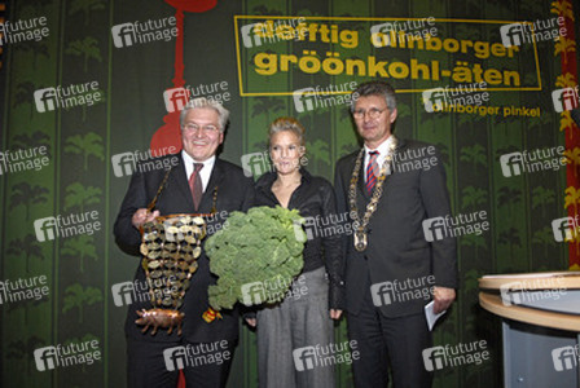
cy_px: 194
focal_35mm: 26
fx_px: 411
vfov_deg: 50.5
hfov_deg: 70.4
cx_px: 290
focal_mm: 17
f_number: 2.8
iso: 800
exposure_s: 1/80
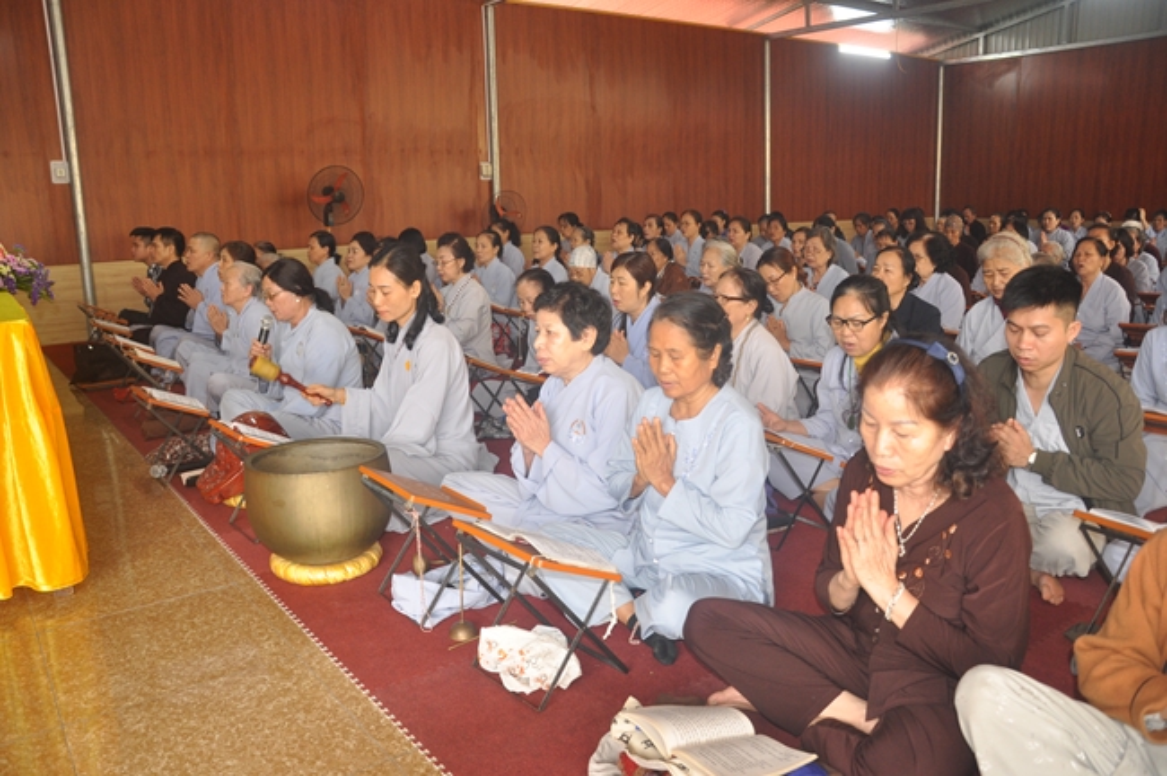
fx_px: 874
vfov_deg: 47.8
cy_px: 388
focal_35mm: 27
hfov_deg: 67.4
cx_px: 584
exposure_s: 1/60
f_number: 4
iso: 640
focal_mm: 18
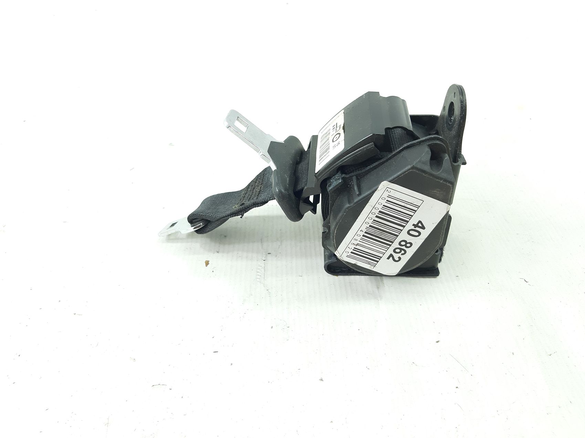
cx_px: 292
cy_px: 219
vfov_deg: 51.3
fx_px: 456
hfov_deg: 65.3
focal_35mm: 27
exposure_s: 1/50
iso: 80
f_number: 1.7
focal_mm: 3.93
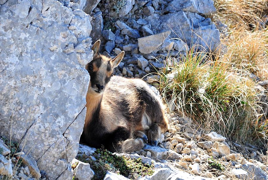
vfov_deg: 2.8
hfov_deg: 4.1
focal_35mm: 500
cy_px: 90
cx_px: 134
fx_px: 3730
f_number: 8
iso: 320
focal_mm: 500
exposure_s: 1/250
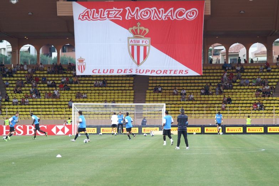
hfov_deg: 11.4
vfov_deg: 7.6
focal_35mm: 180
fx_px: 1393
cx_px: 140
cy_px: 93
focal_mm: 120
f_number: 4
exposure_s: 1/250
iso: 800
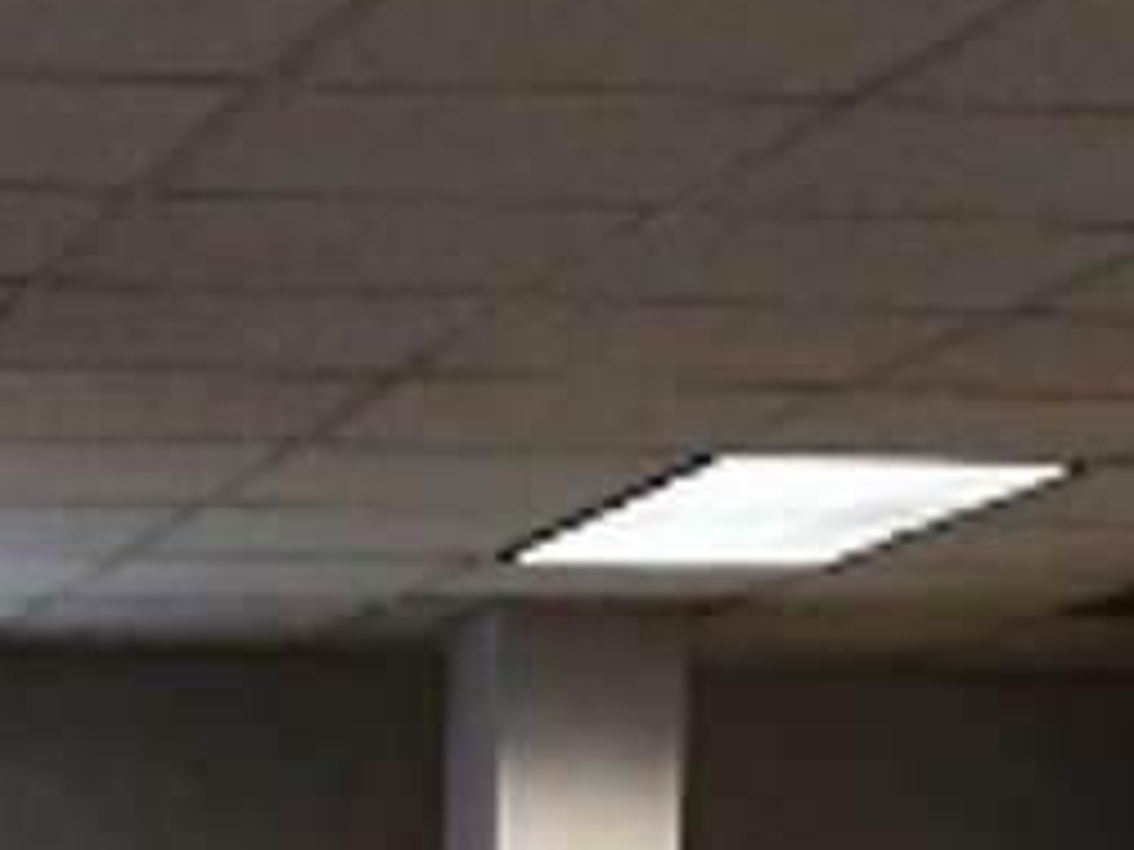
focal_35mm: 168
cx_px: -133
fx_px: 5504
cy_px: 2017
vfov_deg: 8.2
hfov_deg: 11.6
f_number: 1.8
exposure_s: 1/17
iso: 40
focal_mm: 4
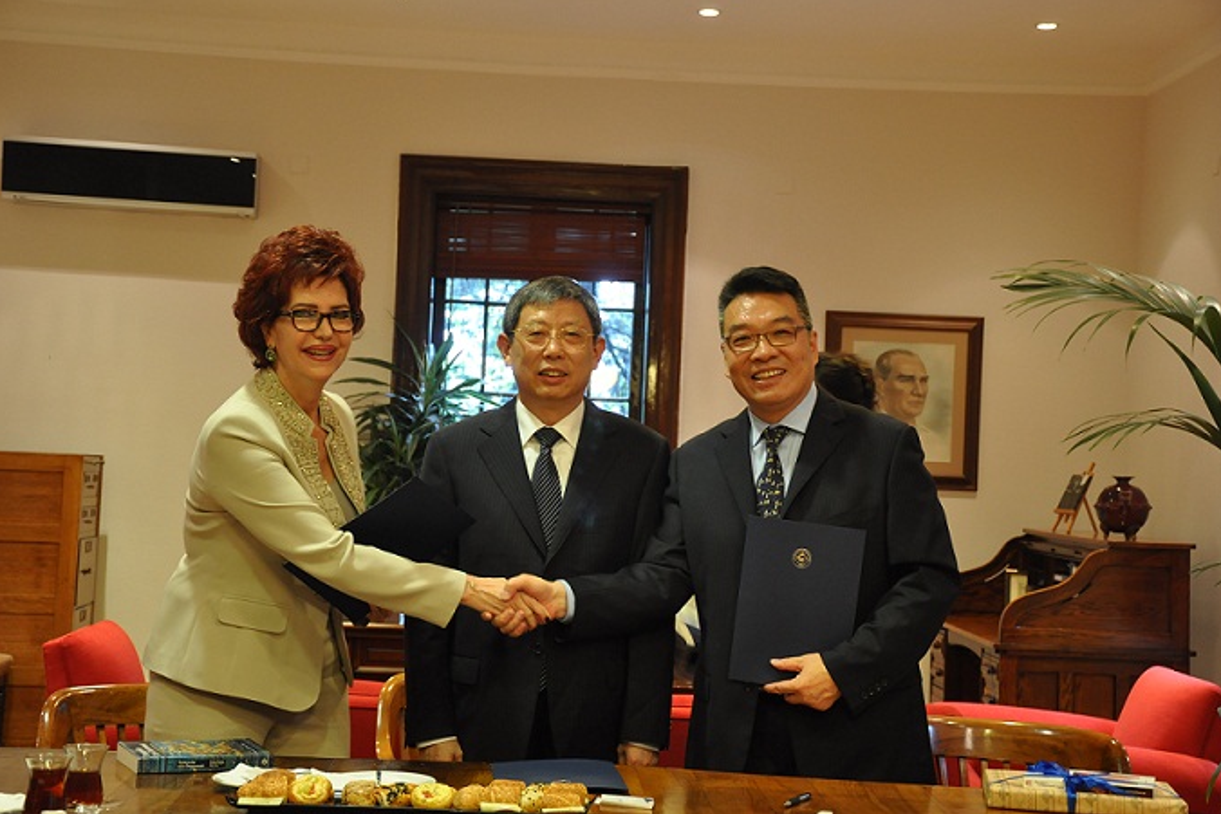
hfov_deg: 29.4
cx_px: 611
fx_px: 2324
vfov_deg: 19.9
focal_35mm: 69
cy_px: 404
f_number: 4.8
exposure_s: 1/8
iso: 800
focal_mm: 45
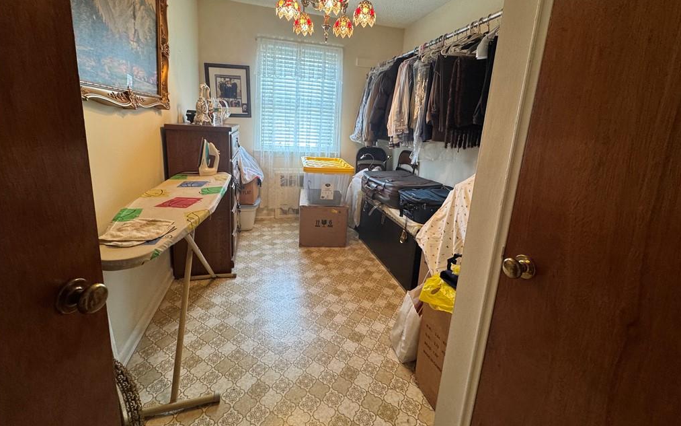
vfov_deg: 74.2
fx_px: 278
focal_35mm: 15
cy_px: 178
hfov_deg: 101.5
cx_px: 338
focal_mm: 2.22
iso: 200
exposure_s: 1/60
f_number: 2.2
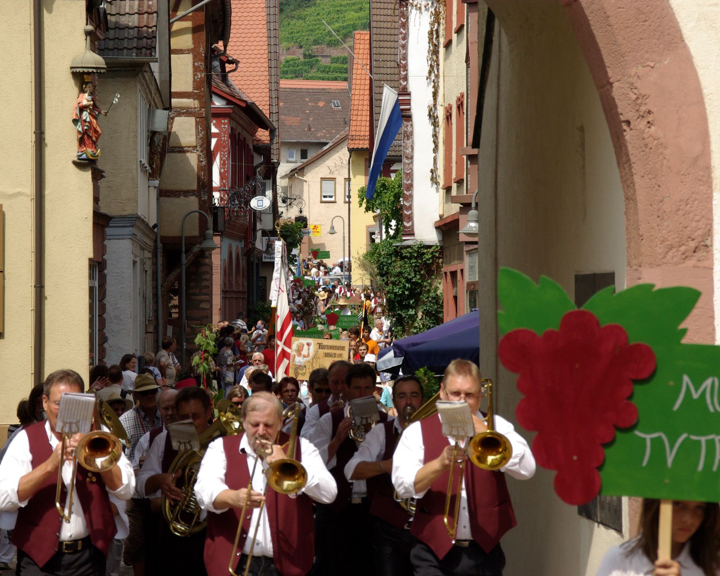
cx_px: 329
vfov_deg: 10.2
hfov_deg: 12.7
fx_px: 3239
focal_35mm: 152
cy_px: 288
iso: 400
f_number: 8
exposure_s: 1/500
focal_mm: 90
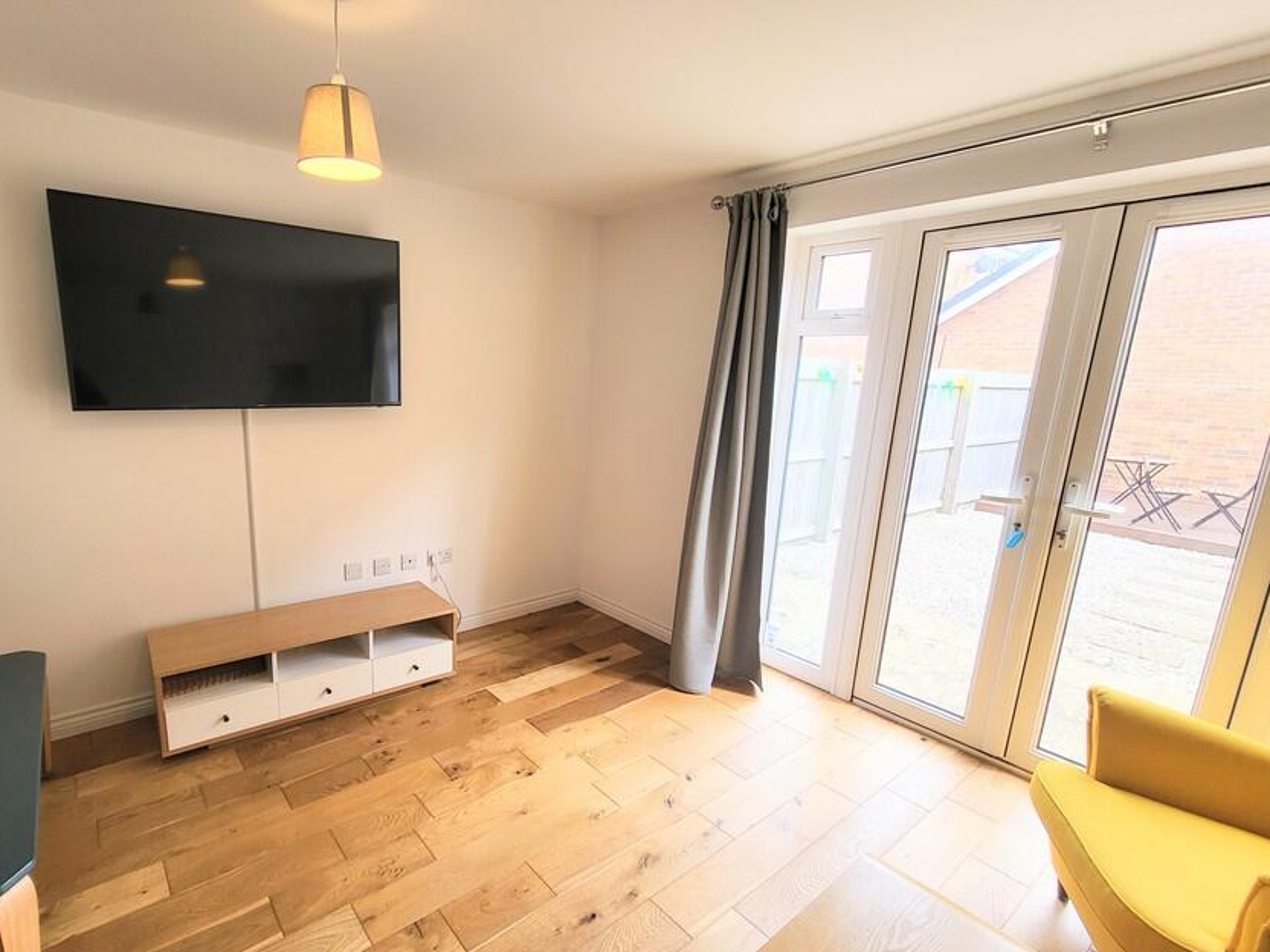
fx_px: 587
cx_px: 502
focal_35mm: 16
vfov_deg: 78.1
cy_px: 487
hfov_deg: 93.1
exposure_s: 1/100
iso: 40
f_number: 2.2
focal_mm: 1.74
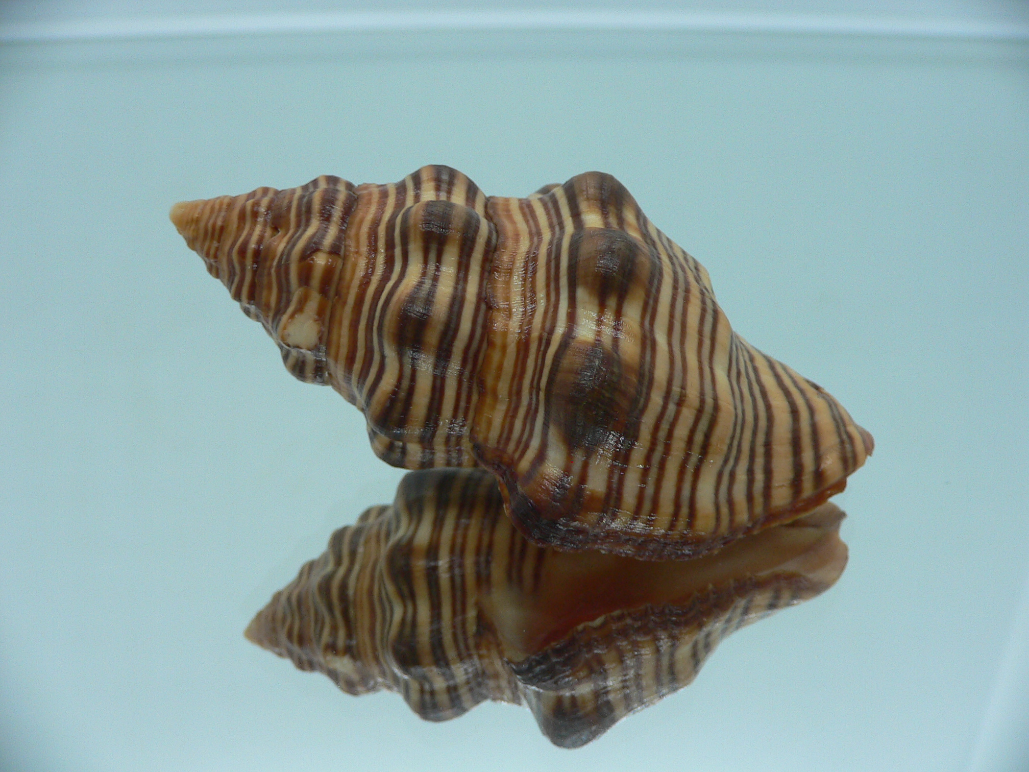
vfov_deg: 40.7
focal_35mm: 35
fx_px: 1040
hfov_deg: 52.6
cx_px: 514
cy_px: 386
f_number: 2.8
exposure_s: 1/60
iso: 100
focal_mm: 4.6
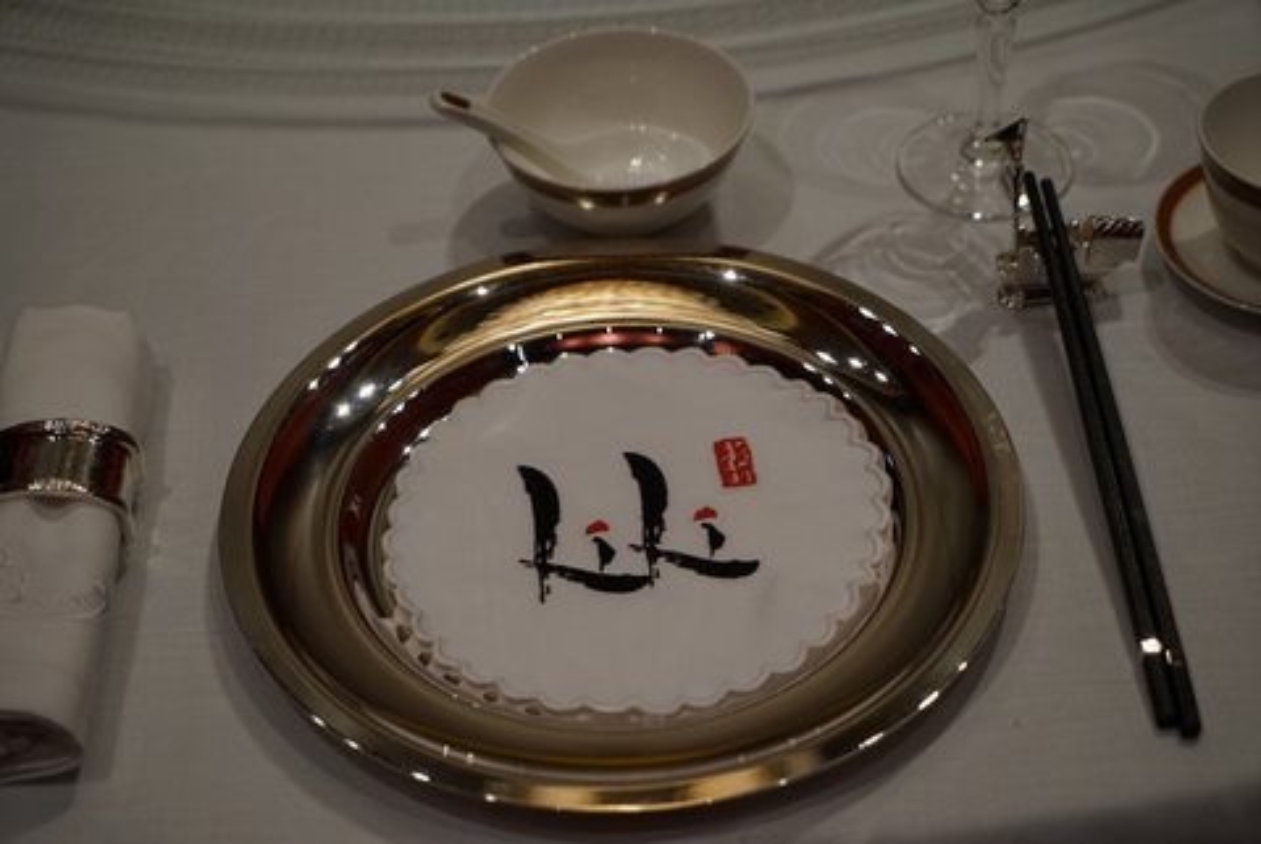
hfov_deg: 28.8
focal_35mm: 70
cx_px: 630
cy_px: 422
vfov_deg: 19.5
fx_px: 2454
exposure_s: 1/160
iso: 1600
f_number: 4
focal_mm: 70
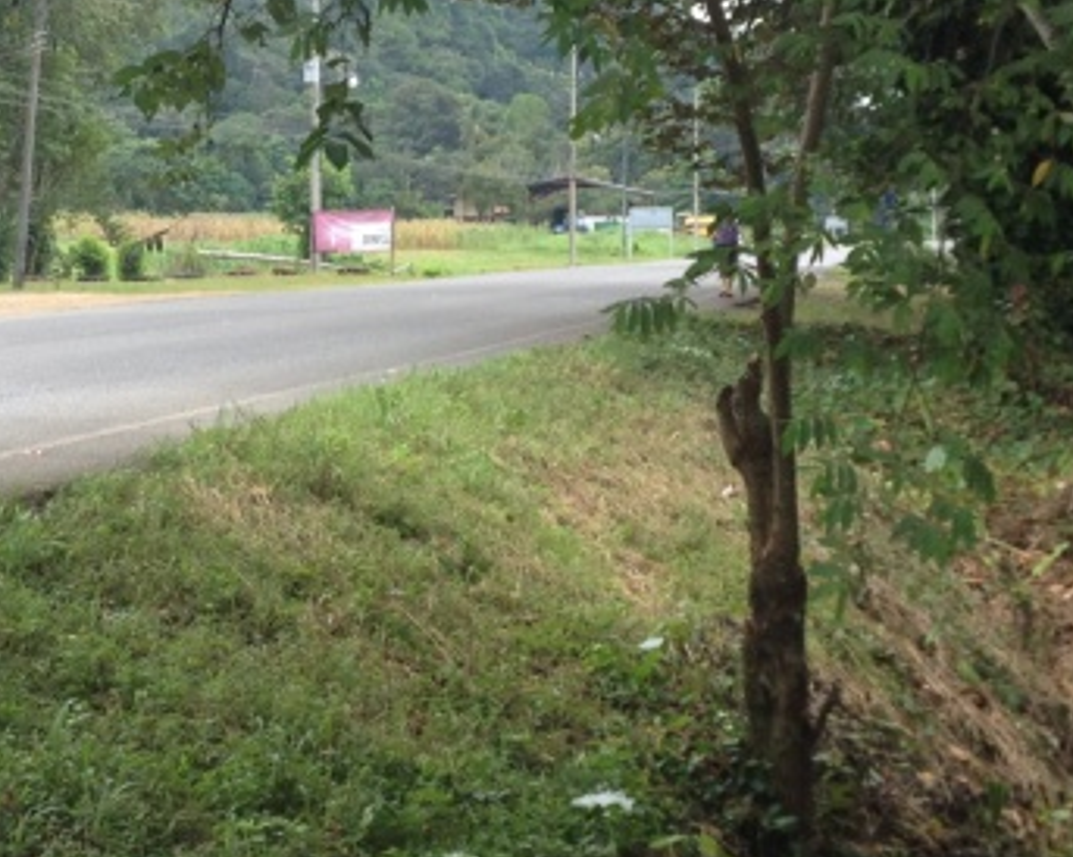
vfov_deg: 15.0
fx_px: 3237
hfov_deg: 18.5
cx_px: 131
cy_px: 235
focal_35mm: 102
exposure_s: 1/351
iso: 80
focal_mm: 4.28
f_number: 2.4
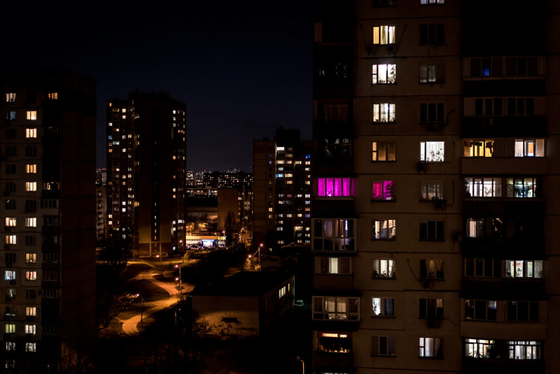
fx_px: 793
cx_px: 280
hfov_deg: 38.9
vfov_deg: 26.5
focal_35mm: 51
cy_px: 188
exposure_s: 1/20
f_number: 2.2
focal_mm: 50
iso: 1600
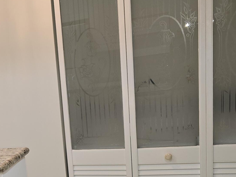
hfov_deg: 27.5
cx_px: -38
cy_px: 171
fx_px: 429
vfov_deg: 22.5
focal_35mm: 63
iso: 50
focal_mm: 6.3
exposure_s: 1/60
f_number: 1.7
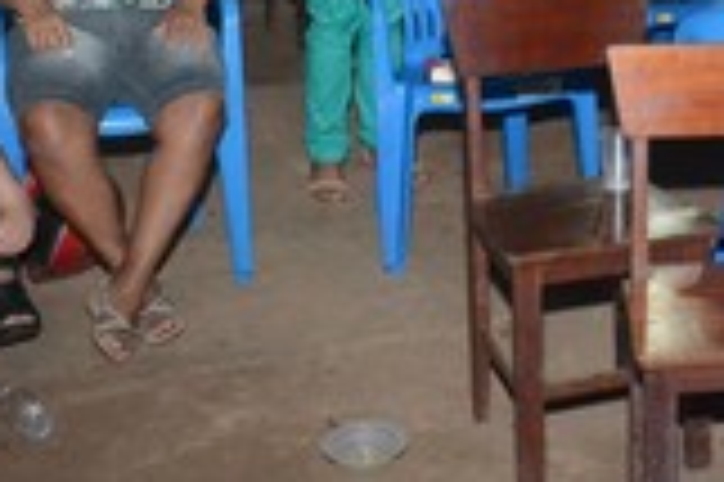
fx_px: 1688
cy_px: -86
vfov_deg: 15.7
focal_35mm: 84
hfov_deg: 22.8
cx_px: 805
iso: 3200
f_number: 3.5
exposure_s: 1/160
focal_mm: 20
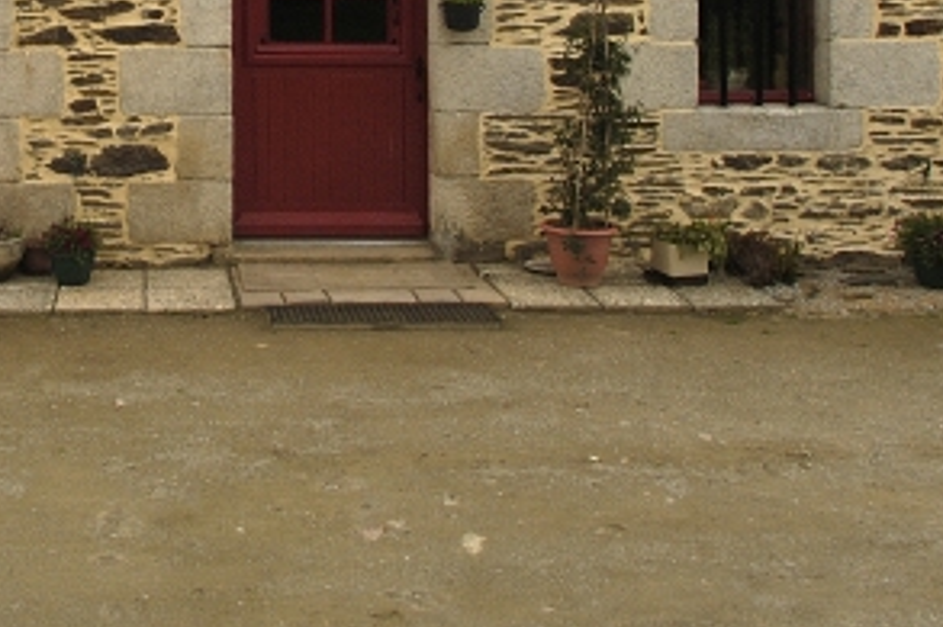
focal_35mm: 55
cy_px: -116
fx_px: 1440
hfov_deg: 34.7
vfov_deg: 22.7
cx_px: 135
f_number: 10
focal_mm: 14
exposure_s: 1/80
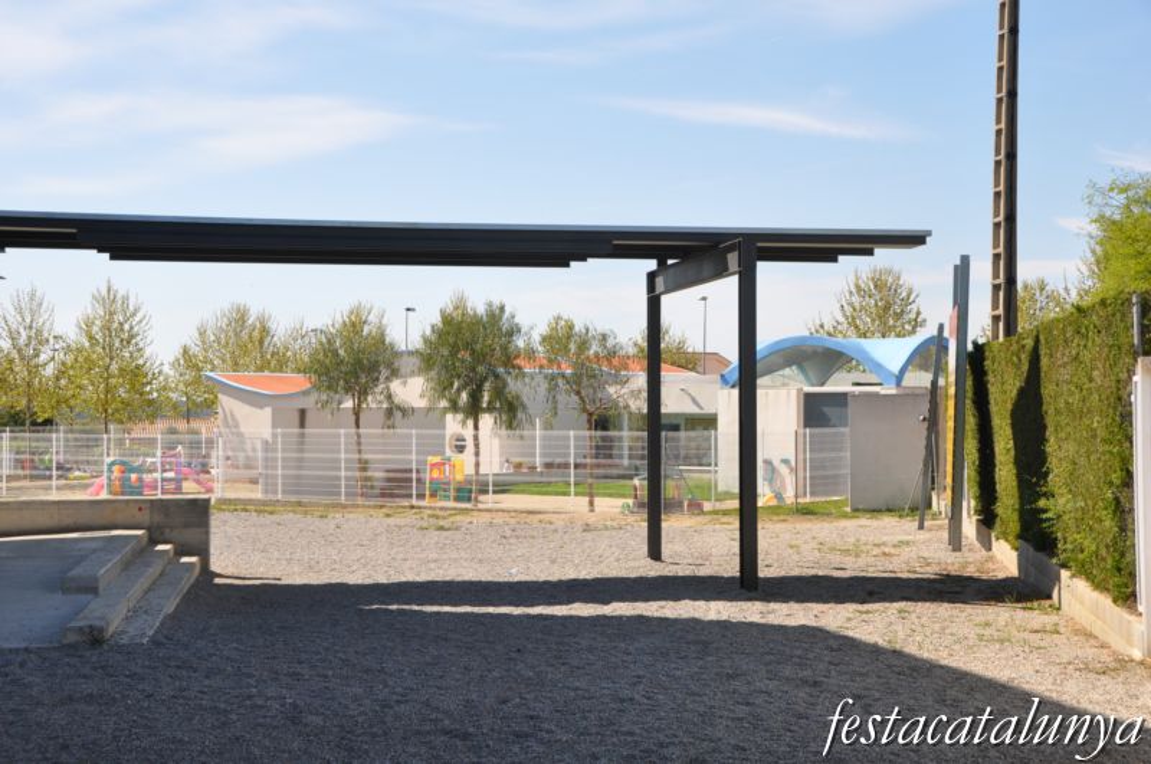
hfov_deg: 37.9
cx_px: 576
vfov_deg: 25.7
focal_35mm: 52
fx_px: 1676
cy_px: 382
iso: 200
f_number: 9
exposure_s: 1/320
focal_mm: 35
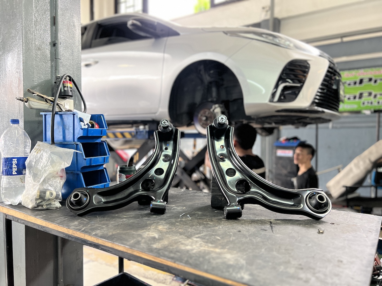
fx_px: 287
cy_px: 143
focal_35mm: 26
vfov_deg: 53.1
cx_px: 191
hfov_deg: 67.3
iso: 250
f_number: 1.5
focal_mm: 5.7
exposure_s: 1/50
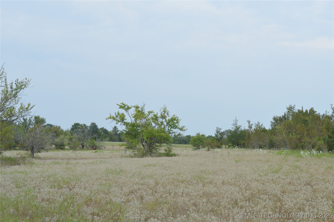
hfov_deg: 43.6
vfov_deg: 29.8
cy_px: 111
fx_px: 417
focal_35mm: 45
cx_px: 167
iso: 100
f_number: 8
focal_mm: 30
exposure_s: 1/250
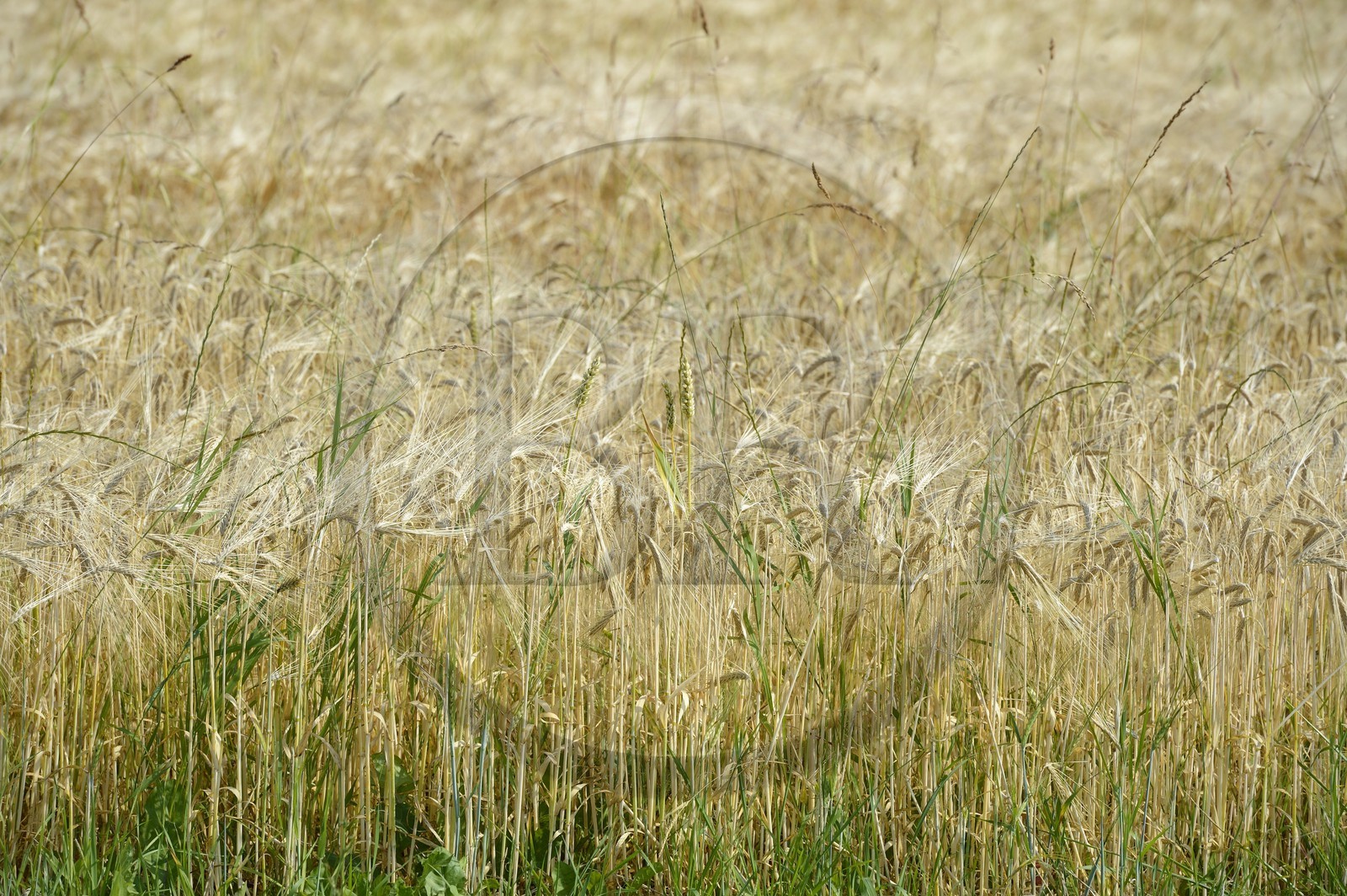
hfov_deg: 10.3
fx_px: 7477
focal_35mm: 200
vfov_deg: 6.9
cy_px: 448
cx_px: 674
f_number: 10
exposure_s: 1/320
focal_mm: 200
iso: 200
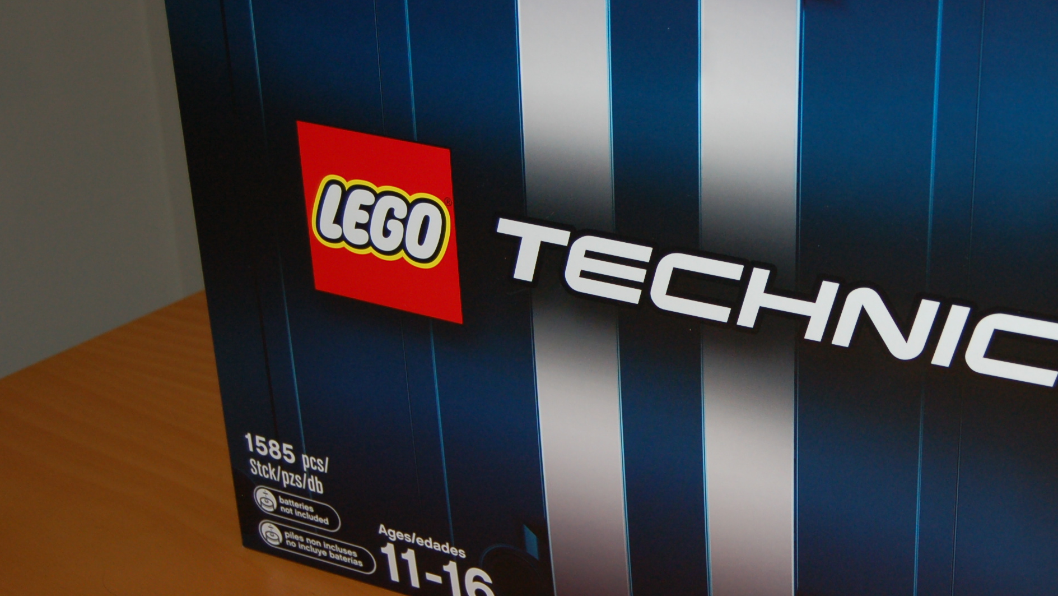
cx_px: 795
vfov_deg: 18.5
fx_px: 1824
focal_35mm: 65
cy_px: 266
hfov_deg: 31.8
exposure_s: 1/60
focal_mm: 26
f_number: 4.2
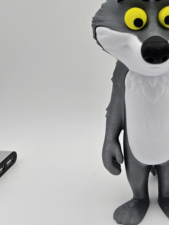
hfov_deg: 28.3
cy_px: 59
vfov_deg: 38.0
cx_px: 157
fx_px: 319
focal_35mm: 49
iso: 25
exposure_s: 1/141
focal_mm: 5.4
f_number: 1.8
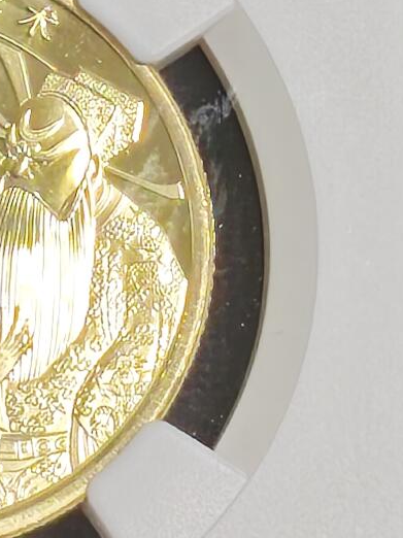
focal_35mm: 414
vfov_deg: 4.8
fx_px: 6432
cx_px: -126
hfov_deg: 3.6
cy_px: -52
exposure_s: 1/1340
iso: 50
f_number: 1.5
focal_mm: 4.94
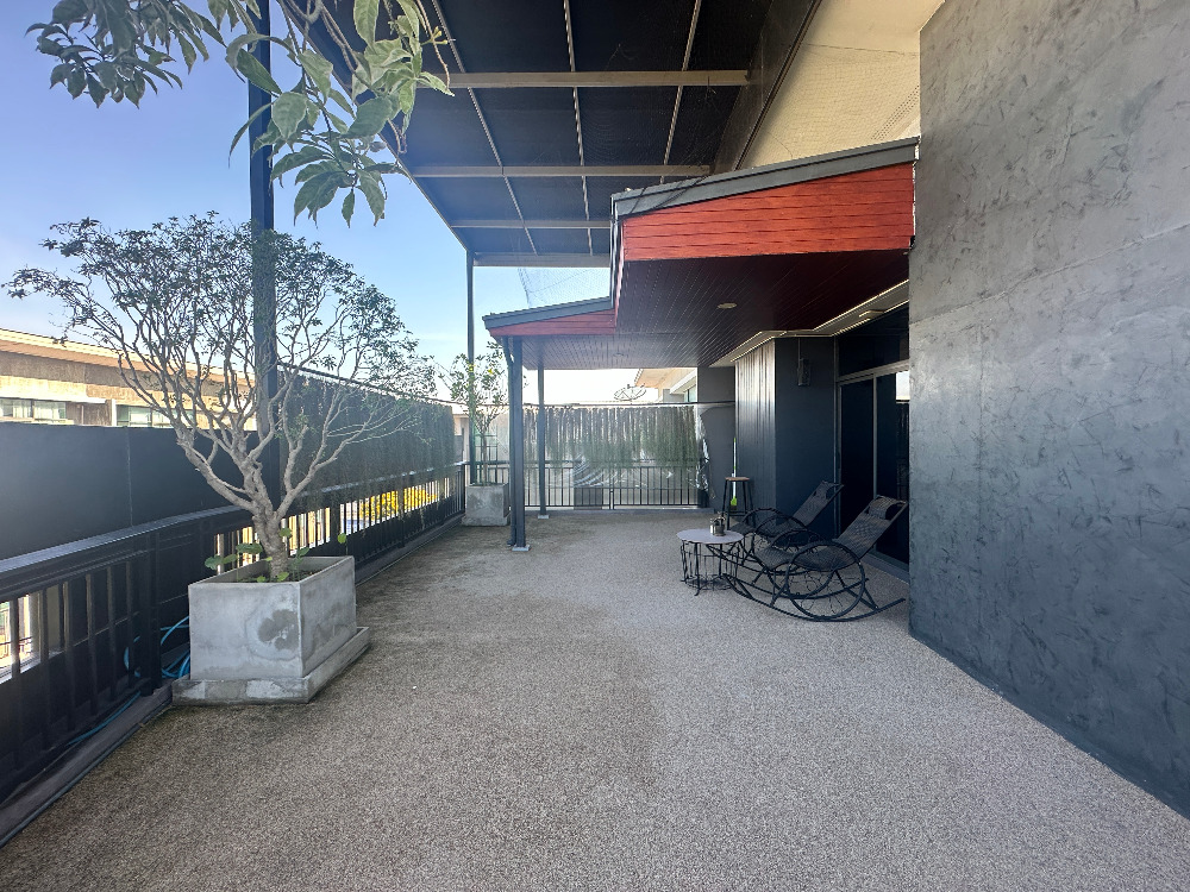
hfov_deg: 102.1
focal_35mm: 14
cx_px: 595
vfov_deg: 85.7
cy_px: 446
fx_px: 481
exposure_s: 1/154
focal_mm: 2.22
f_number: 2.2
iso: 40
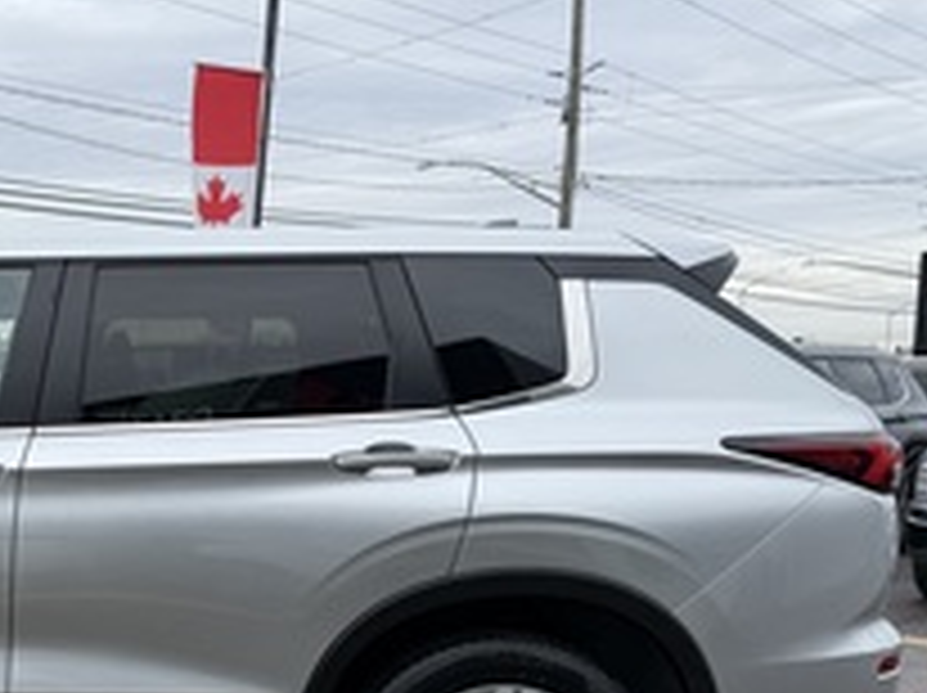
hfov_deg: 35.3
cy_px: 551
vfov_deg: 29.0
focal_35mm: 49
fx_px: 1311
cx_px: 4
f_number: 1.78
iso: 80
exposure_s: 1/1314
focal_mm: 6.76
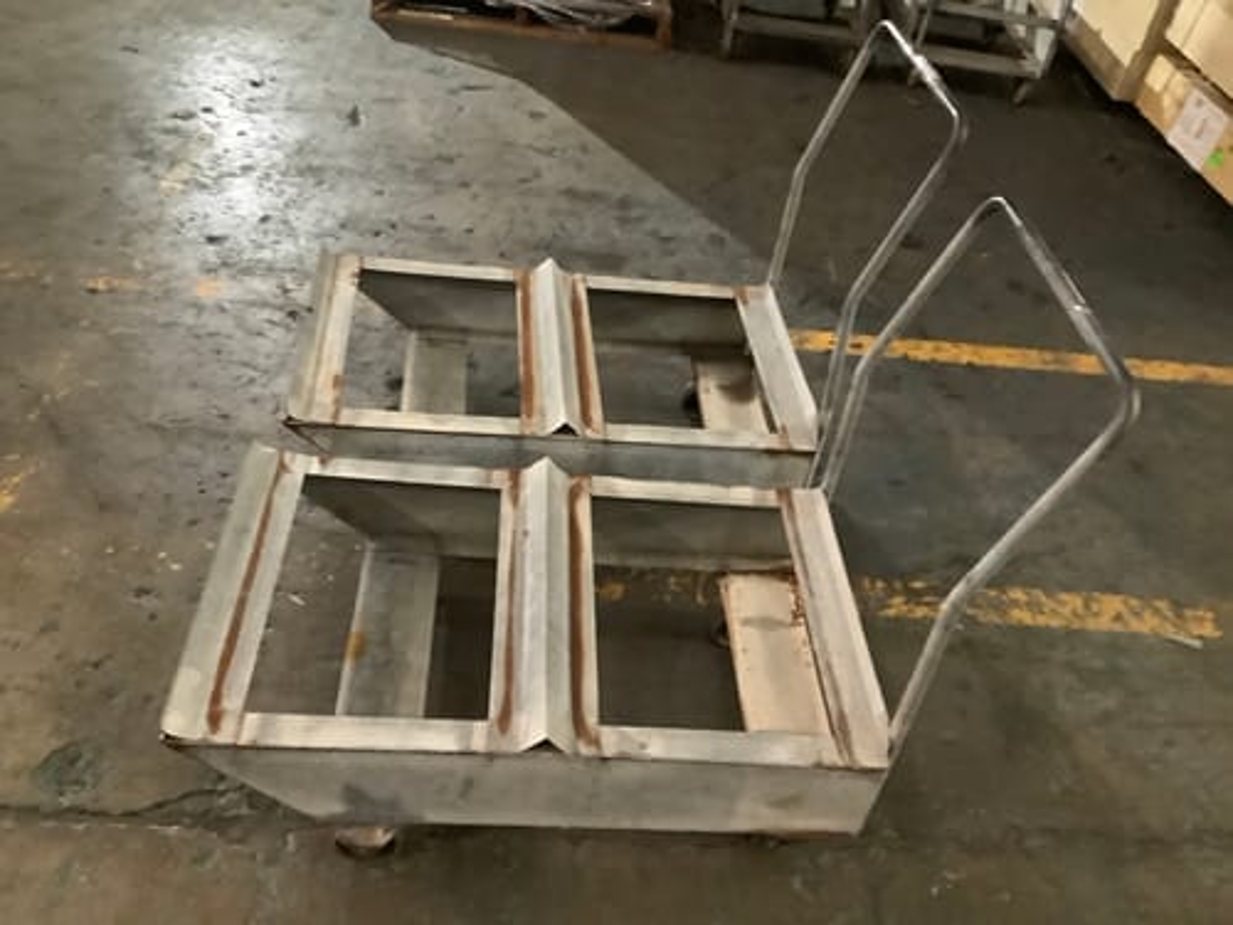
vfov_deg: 45.4
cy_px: 462
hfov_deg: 58.4
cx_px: 616
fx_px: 1104
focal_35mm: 31
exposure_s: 1/20
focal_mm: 3.3
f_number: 2.4
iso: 800
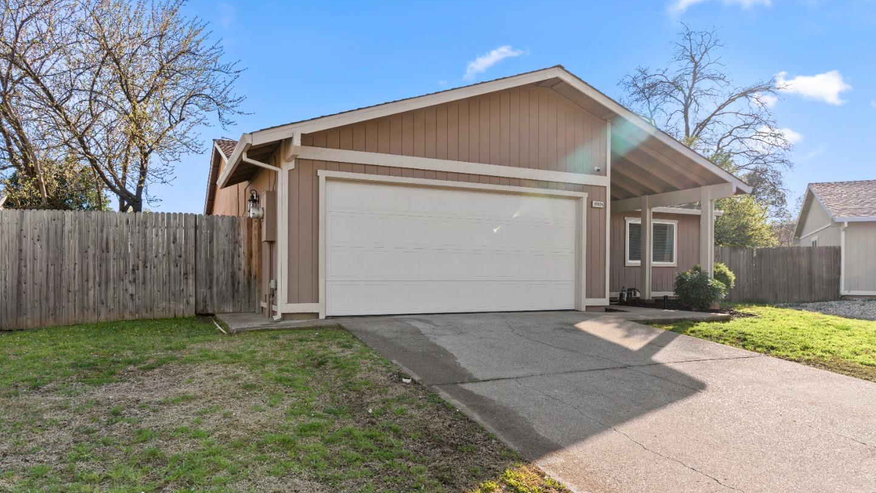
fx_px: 557
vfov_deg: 47.5
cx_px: 426
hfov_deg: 76.3
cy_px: 281
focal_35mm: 24
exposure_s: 1/30
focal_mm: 22
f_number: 11
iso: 200
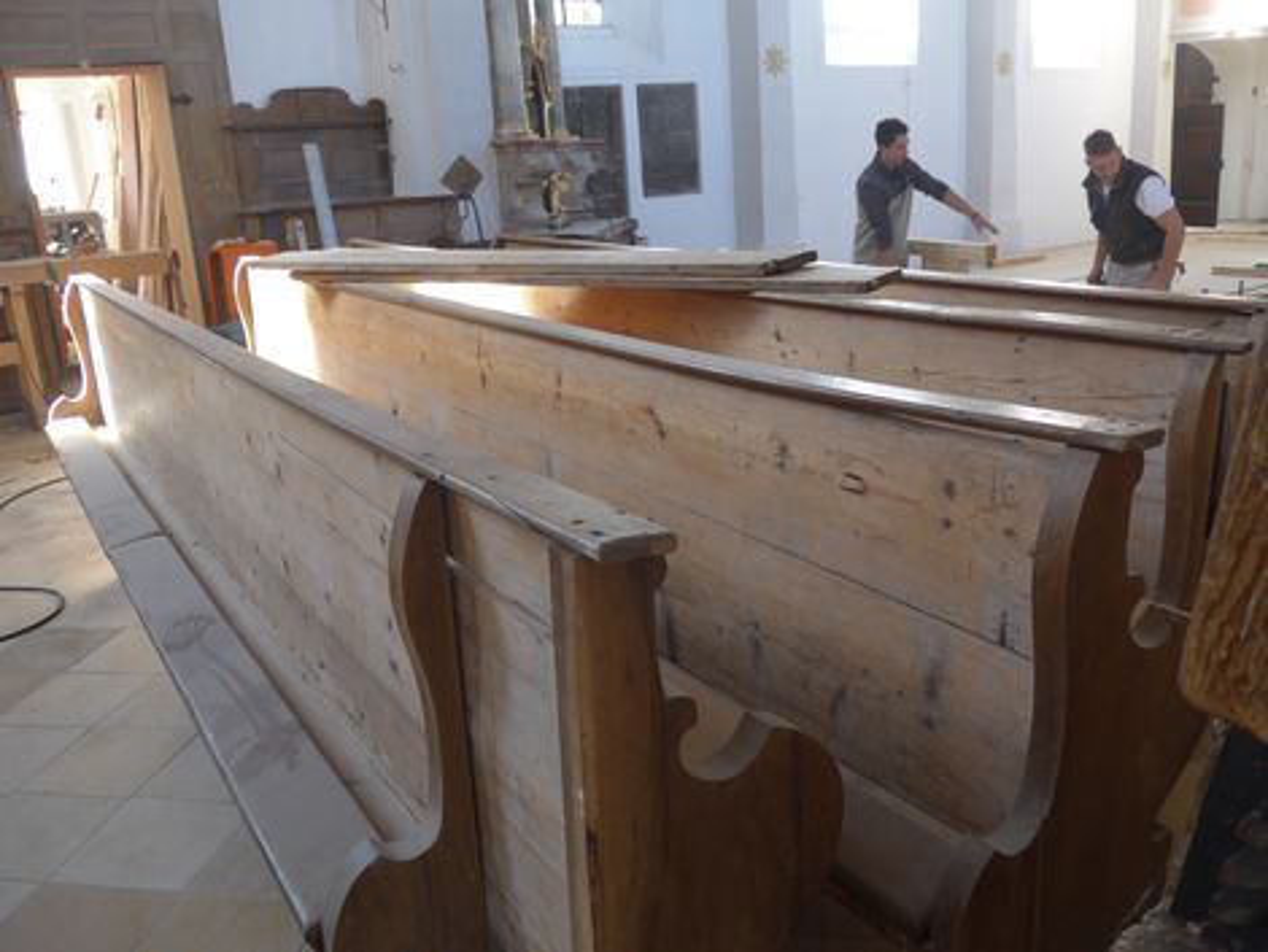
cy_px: 476
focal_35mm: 29
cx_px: 634
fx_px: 1063
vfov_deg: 48.3
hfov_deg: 61.6
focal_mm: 6
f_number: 2
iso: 100
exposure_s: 1/60
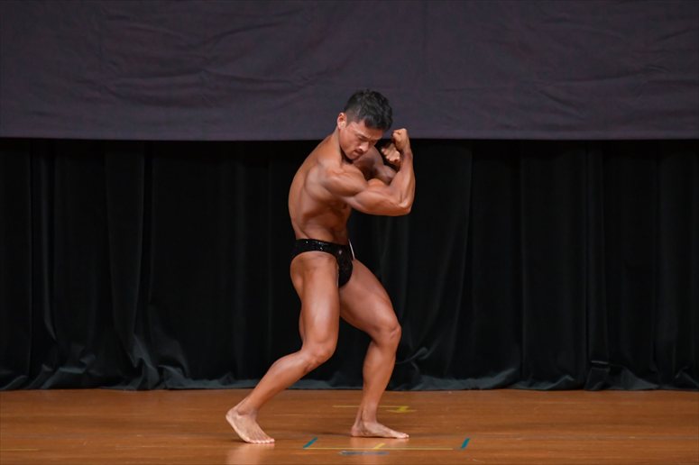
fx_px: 5822
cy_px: 232
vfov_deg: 4.6
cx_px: 350
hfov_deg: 6.9
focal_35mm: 300
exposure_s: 1/400
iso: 4000
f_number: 5.6
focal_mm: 200
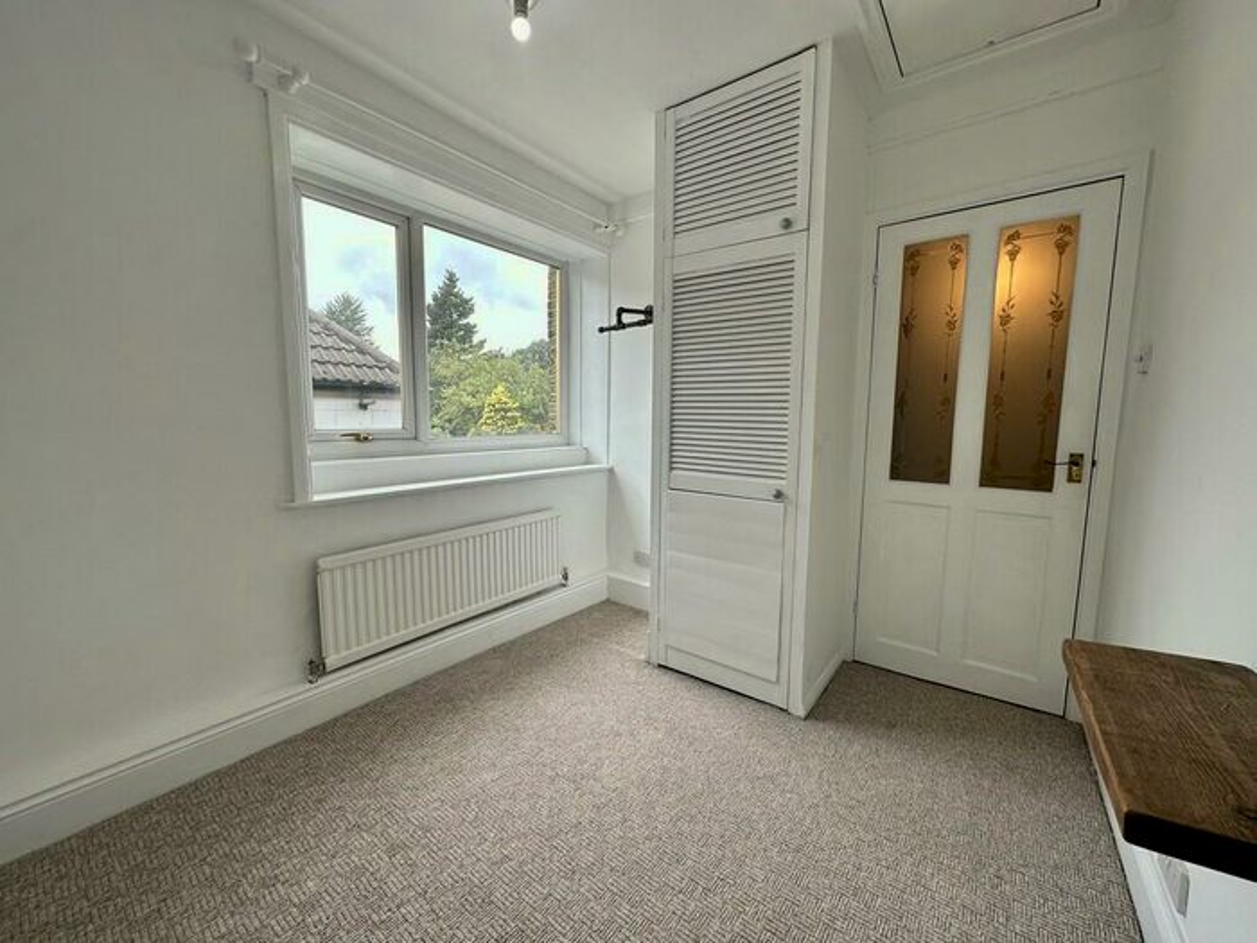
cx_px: 628
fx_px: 508
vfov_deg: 85.7
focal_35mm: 14
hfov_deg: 102.1
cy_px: 472
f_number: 2.2
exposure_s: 1/102
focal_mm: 2.22
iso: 40
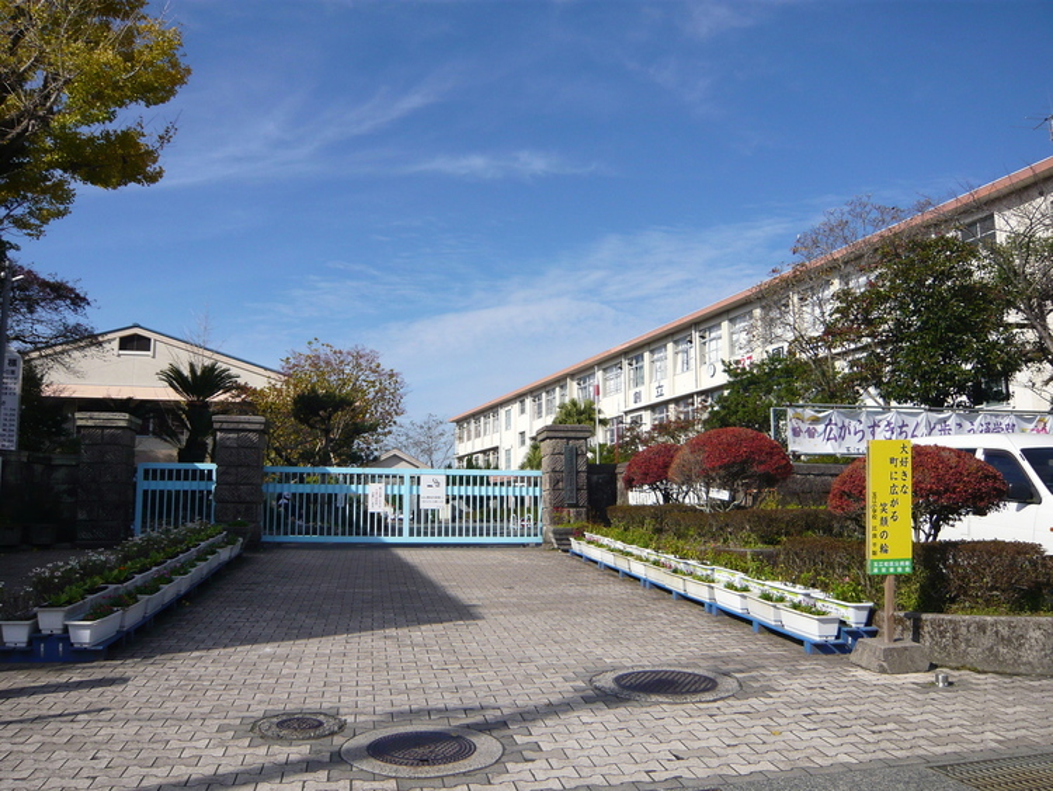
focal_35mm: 28
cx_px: 526
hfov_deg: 63.4
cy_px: 396
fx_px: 852
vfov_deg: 49.8
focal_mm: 4.6
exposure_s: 1/250
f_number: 8
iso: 100
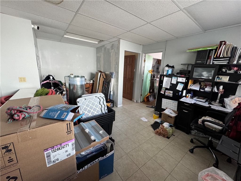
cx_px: 120
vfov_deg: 85.7
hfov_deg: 102.1
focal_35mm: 14
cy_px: 90
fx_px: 97
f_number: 2.2
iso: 160
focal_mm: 2.22
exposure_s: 1/60
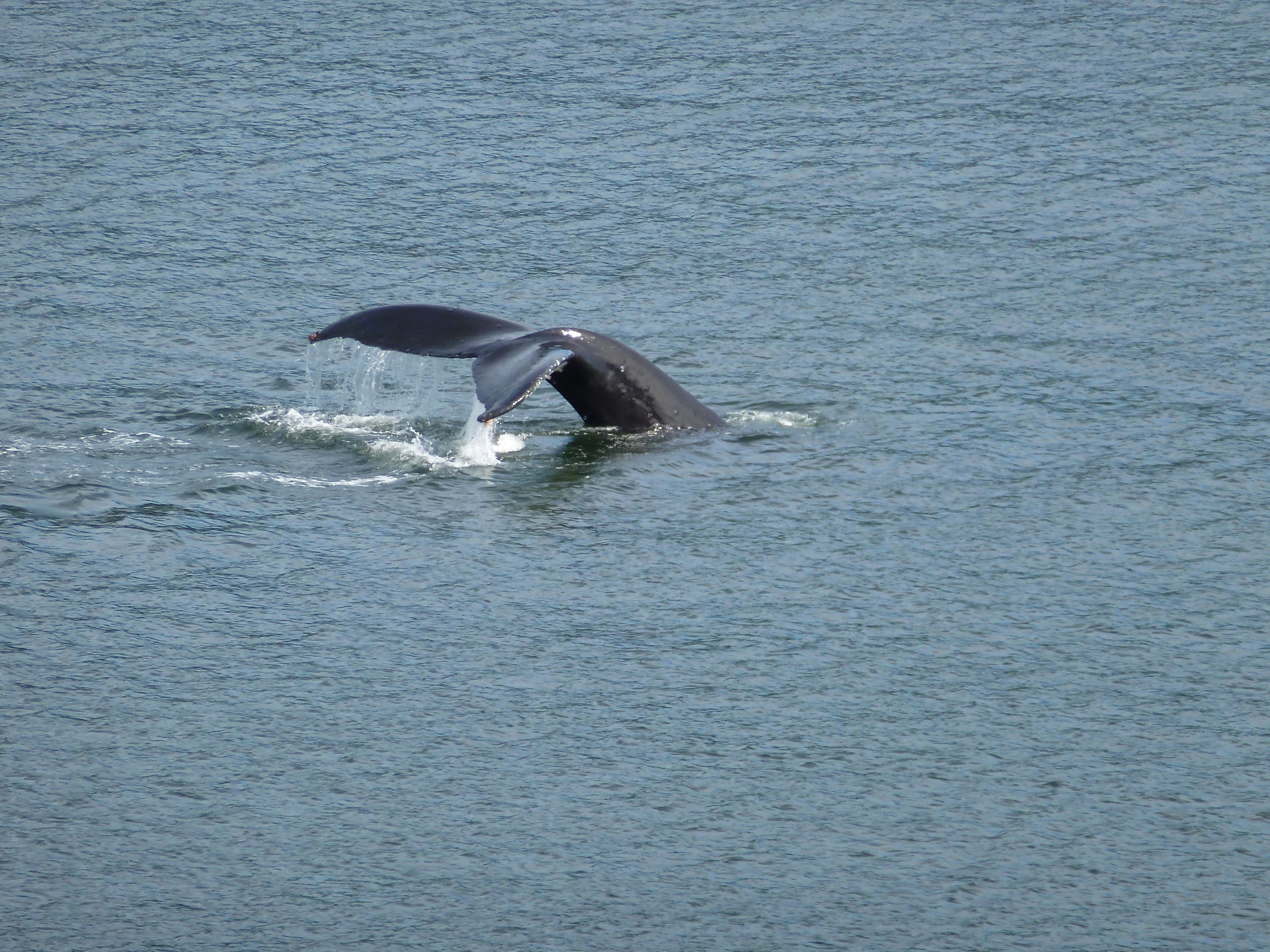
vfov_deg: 3.1
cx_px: 635
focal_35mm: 480
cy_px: 476
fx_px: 17610
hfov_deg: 4.1
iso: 100
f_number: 5.9
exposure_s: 1/200
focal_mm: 68.8
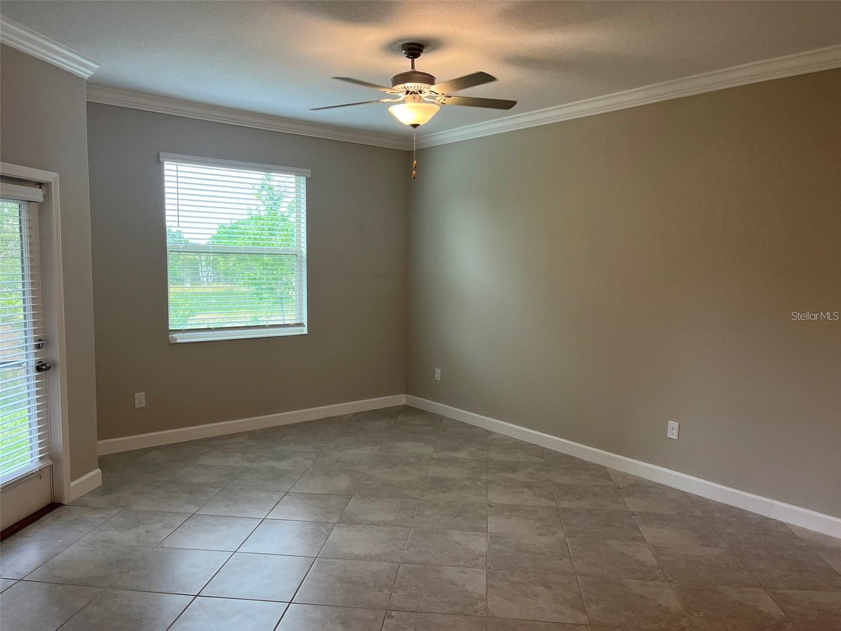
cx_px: 420
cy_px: 316
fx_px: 632
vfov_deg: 53.1
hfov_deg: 67.3
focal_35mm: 26
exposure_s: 1/120
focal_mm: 5.1
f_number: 1.6
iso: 100
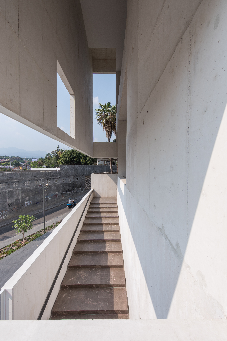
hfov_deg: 81.2
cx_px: 114
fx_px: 132
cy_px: 170
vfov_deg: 104.2
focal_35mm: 14
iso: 31
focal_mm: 14
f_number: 9
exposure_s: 1/160
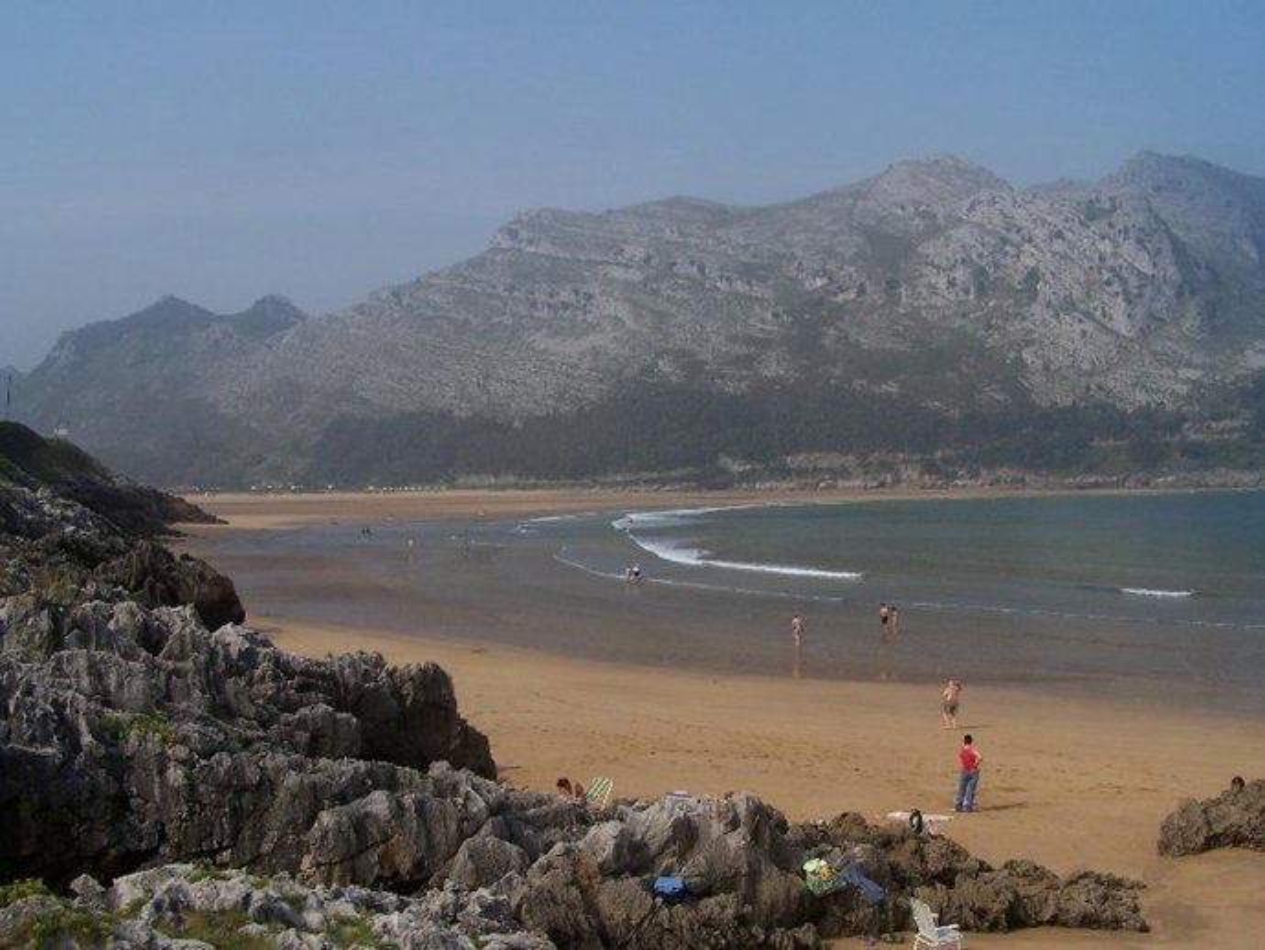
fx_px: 1389
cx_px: 632
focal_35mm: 38
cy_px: 475
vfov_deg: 37.7
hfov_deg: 49.0
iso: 80
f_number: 5.6
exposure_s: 1/500
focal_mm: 6.3
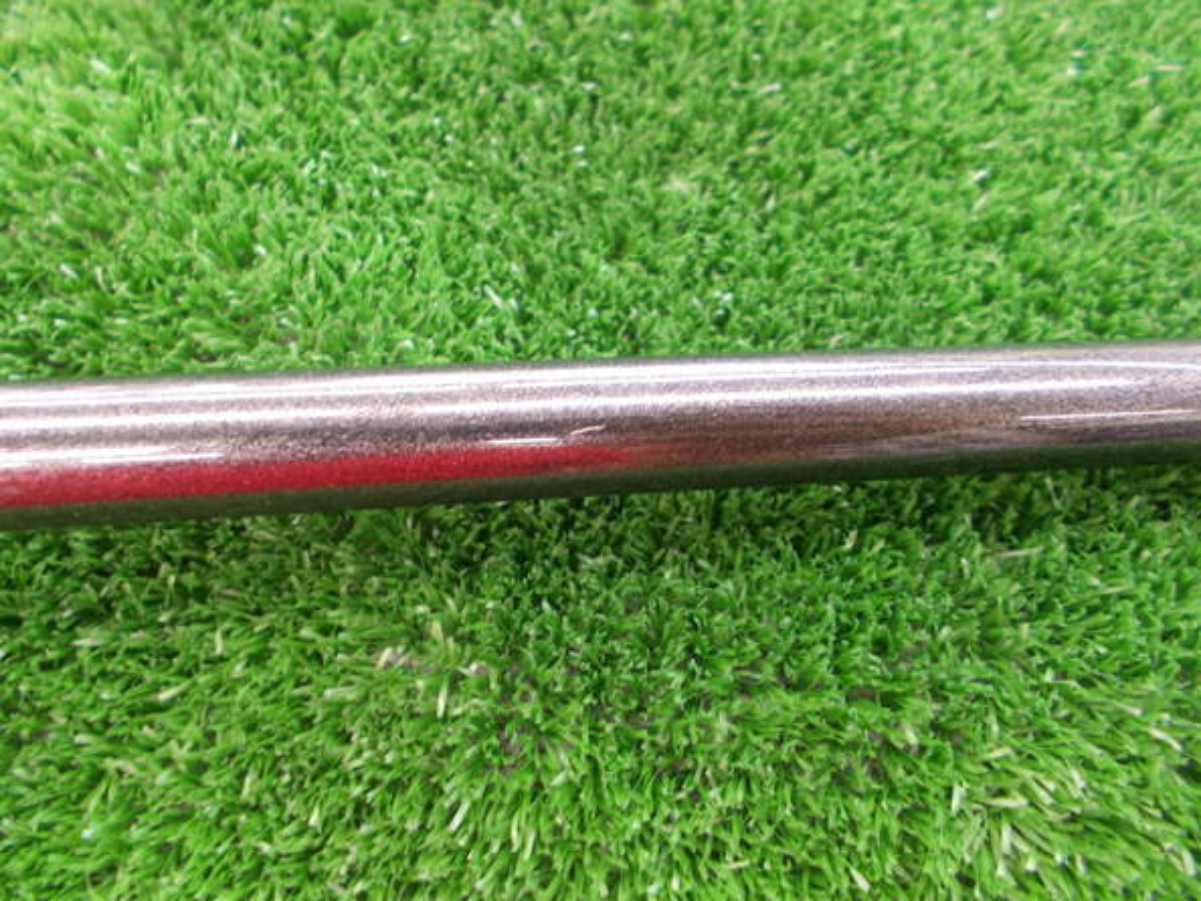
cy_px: 432
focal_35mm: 28
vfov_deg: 49.8
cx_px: 582
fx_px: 972
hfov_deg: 63.4
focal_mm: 4.6
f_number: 3.2
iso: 200
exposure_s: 1/8
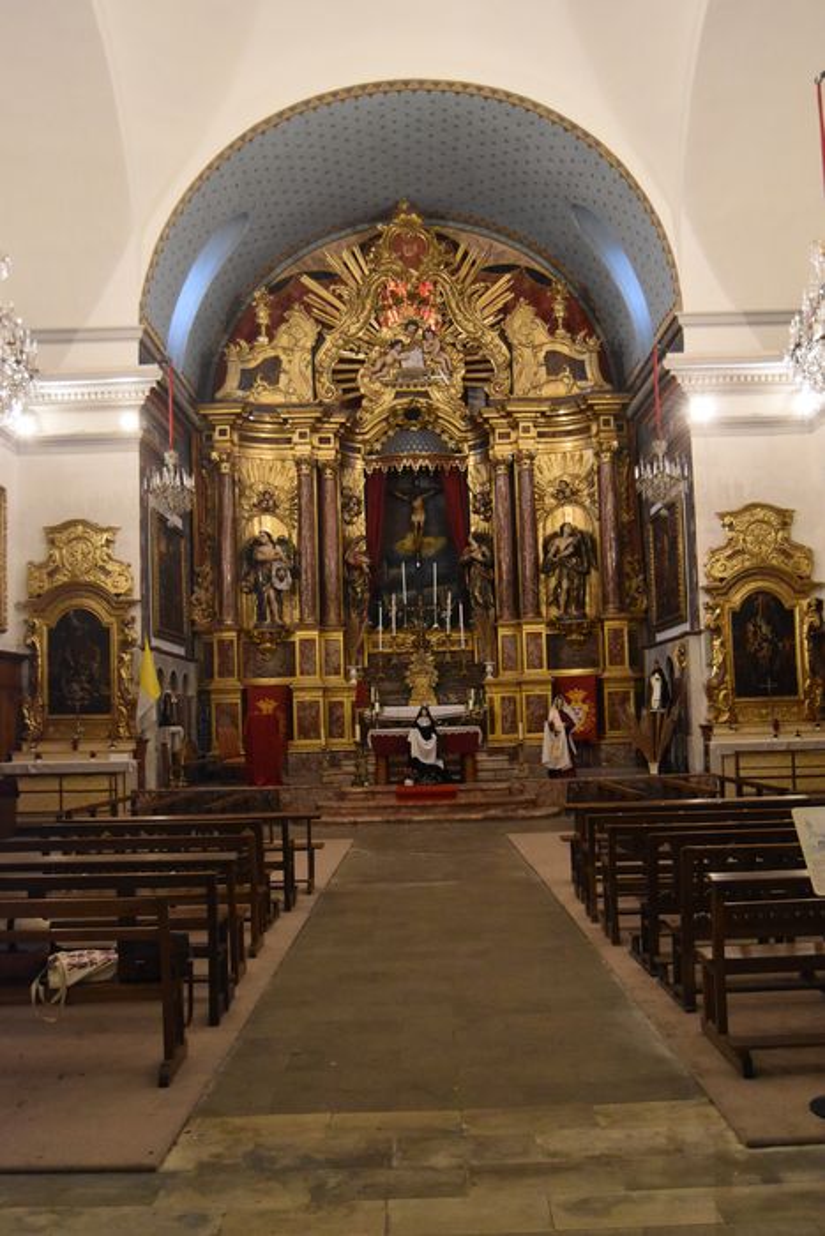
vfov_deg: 57.2
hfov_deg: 40.0
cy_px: 618
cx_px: 412
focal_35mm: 33
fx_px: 1134
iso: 5000
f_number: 3.5
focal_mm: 22
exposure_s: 1/60
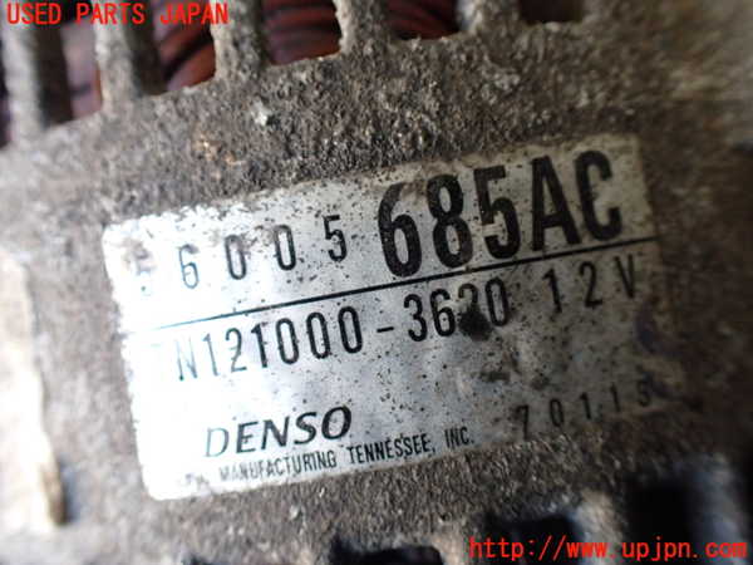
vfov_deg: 46.8
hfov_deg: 60.0
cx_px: 376
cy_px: 282
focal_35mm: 30
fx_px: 653
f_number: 2.3
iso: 500
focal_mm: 5.4
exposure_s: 1/125
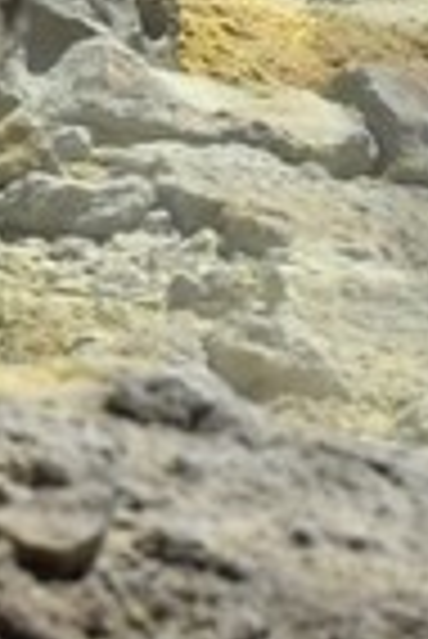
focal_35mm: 2250
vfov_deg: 0.9
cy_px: -562
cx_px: 2054
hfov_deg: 0.6
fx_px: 40024
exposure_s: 1/320
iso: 200
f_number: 13
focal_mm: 200
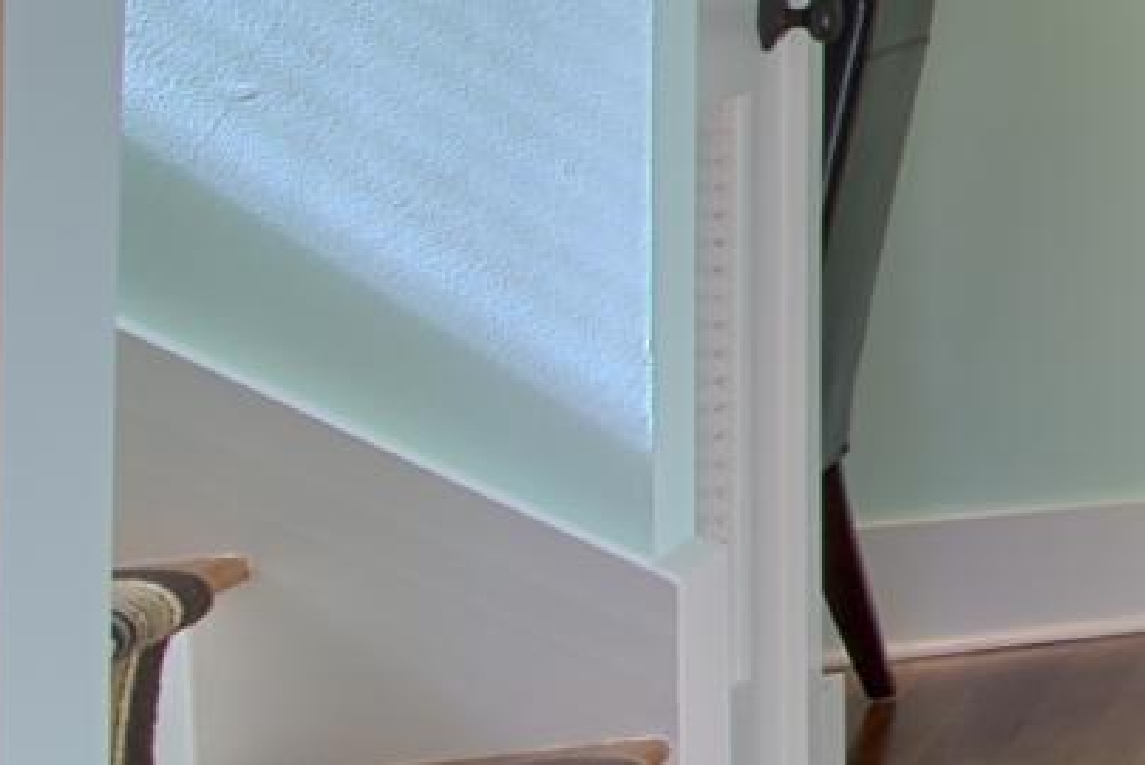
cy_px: -156
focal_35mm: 89
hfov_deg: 9.8
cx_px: 3900
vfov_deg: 14.9
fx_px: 2833
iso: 200
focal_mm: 12
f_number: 13
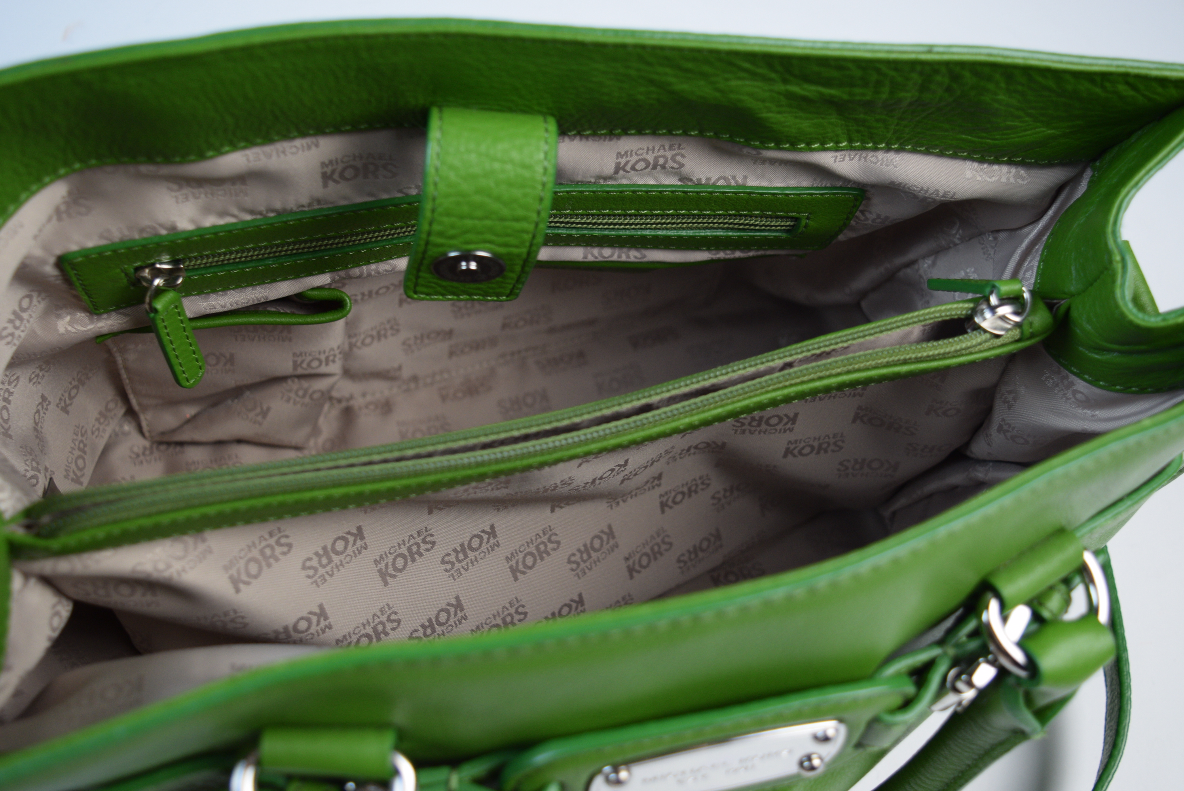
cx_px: 592
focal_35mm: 42
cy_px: 396
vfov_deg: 31.9
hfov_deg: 46.4
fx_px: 1382
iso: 400
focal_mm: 28
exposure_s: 1/100
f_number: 4.5
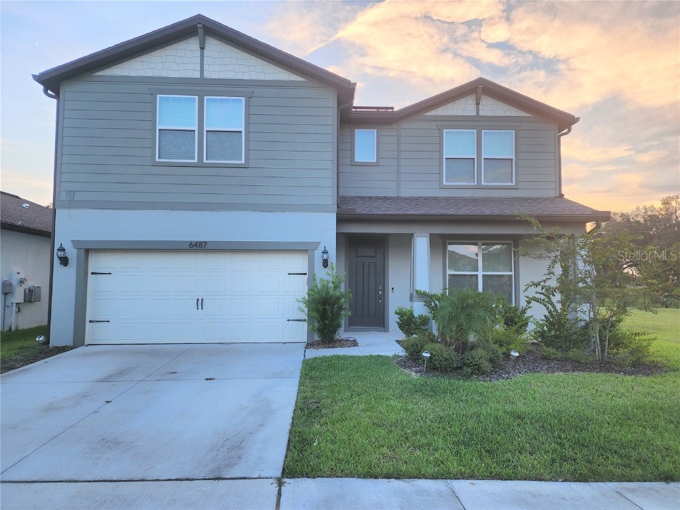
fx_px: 452
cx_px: 340
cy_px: 255
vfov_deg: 58.9
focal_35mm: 23
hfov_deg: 73.9
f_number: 1.8
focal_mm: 6.4
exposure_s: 1/180
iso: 80
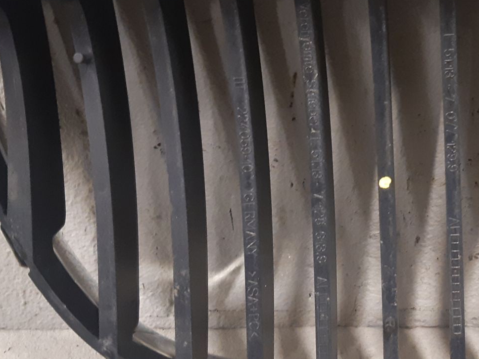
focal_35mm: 55
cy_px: 151
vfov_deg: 26.5
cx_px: 375
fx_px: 761
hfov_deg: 34.0
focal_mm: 3.93
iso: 250
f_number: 1.7
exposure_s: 1/25
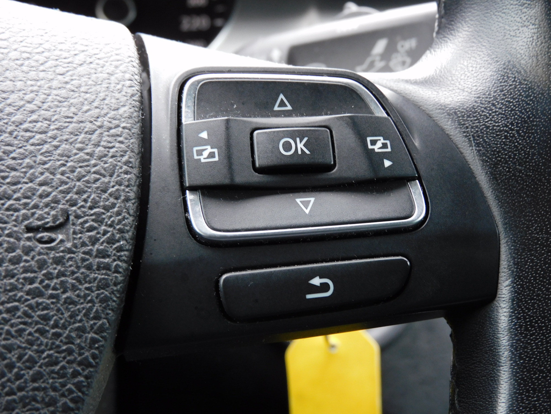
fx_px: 875
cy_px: 207
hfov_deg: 34.9
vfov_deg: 26.6
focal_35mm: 55
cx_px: 276
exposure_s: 1/30
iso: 180
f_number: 4
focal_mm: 9.9
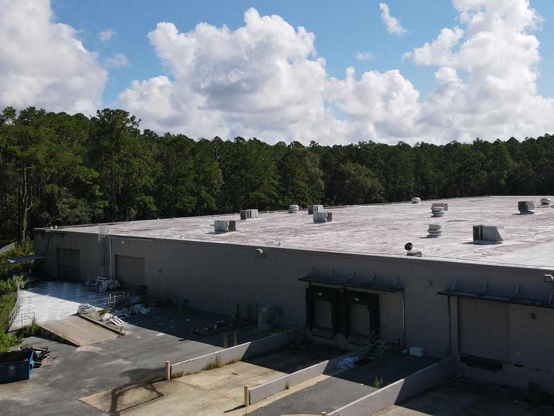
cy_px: 176
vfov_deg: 40.6
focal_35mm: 35
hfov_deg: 51.1
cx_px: 393
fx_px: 560
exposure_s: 1/1250
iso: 100
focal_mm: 4.5
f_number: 2.8
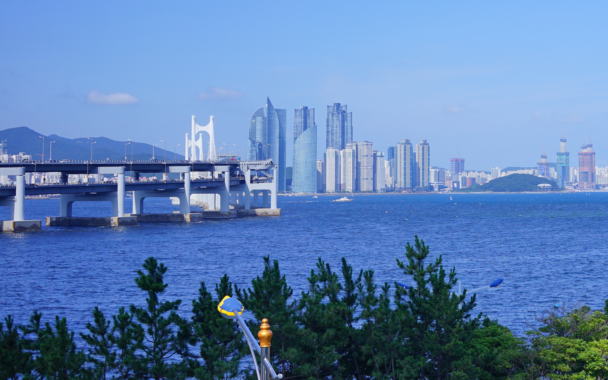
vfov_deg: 19.3
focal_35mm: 67
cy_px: 109
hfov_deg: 29.7
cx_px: 515
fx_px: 1110
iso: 100
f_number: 8
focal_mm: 35
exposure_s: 1/100
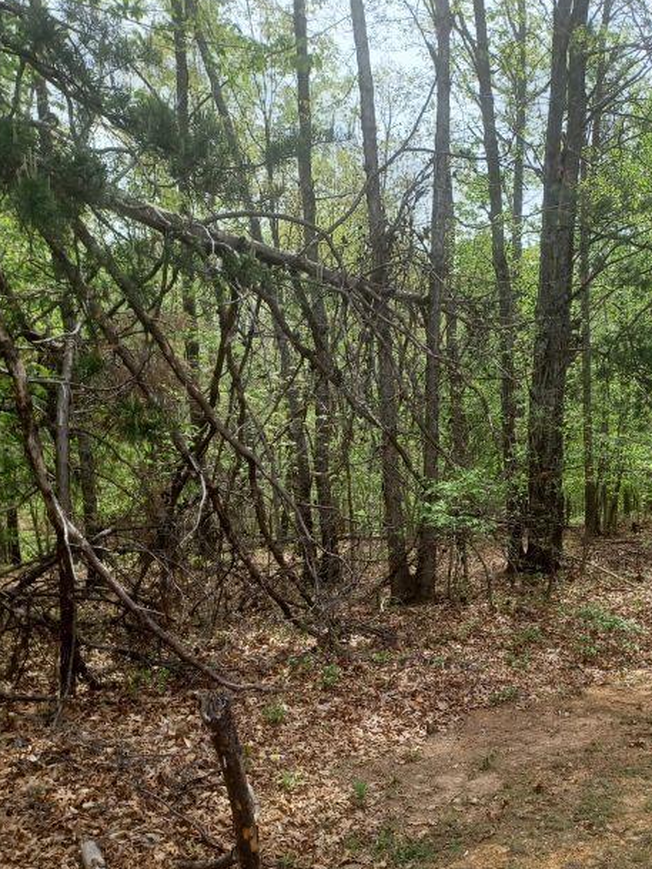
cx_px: 444
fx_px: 879
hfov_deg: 40.1
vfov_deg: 51.8
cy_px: 570
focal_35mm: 35
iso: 32
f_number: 1.8
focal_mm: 4.6
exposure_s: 1/146
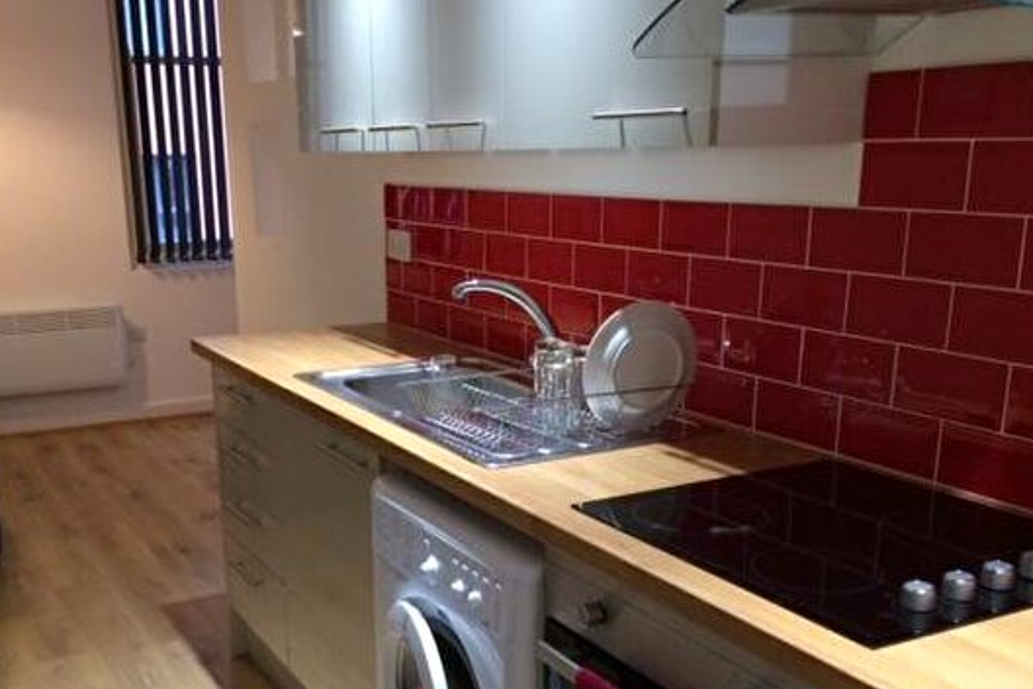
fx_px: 1148
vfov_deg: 33.0
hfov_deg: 48.3
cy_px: 477
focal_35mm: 40
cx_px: 432
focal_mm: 4.15
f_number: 2.2
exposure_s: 1/30
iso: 200
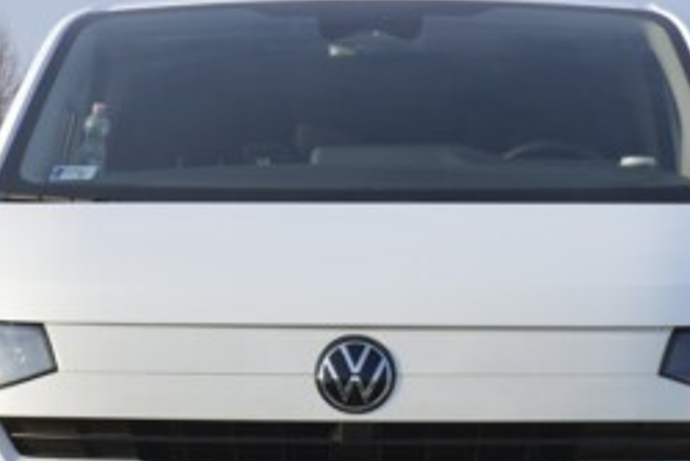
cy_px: 349
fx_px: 2175
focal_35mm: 113
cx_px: 295
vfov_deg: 12.1
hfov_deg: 18.0
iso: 100
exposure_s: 1/200
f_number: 7.1
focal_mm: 27
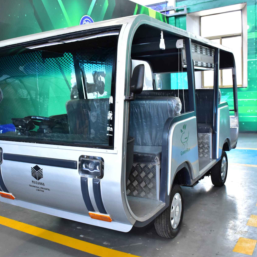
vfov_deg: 47.2
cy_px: 129
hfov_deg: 46.9
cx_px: 102
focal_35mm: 35
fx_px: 294
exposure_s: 1/125
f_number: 5.6
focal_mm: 18
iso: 1250
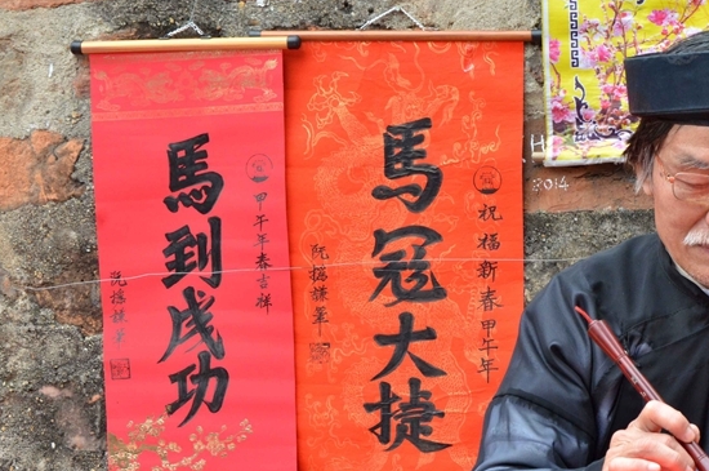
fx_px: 2026
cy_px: 351
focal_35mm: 103
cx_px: 575
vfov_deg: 13.2
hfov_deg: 19.6
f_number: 10
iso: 1250
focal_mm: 42
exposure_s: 1/320
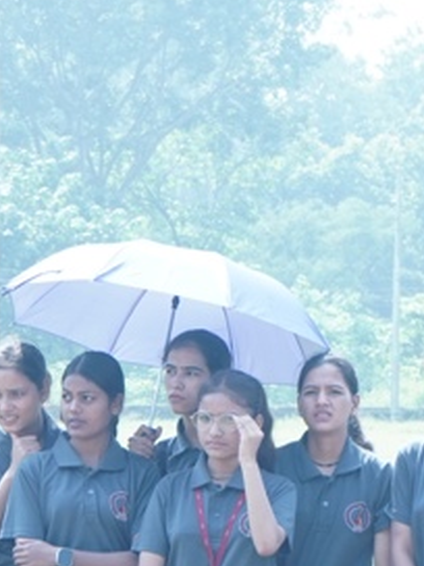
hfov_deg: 5.0
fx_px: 4850
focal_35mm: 297
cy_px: 400
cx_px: 125
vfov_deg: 6.7
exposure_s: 1/100
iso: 250
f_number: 9
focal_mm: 70
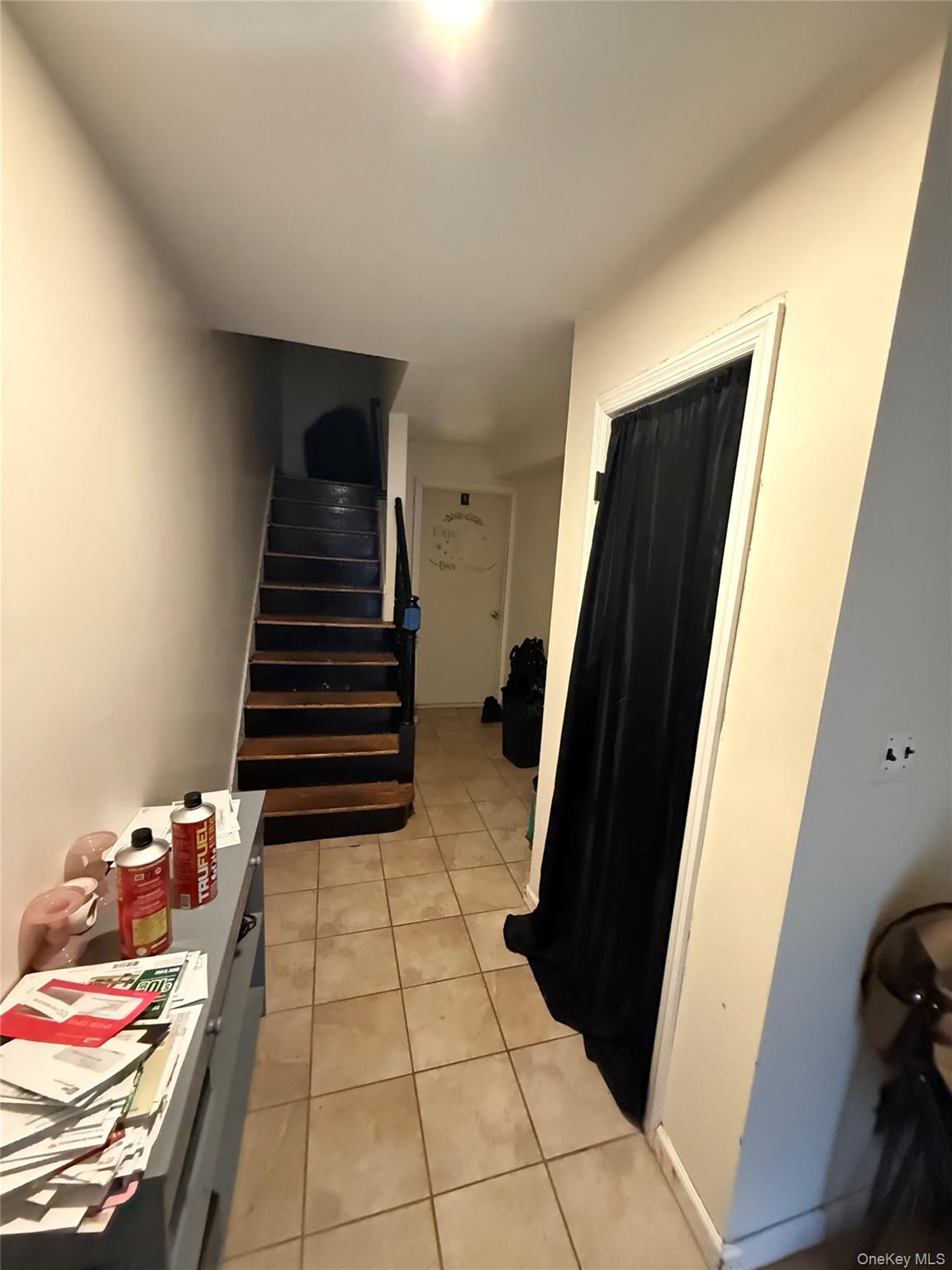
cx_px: 476
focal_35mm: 14
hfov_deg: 85.7
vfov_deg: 102.1
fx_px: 513
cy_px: 635
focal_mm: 2.22
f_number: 2.2
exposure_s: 1/40
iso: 1250
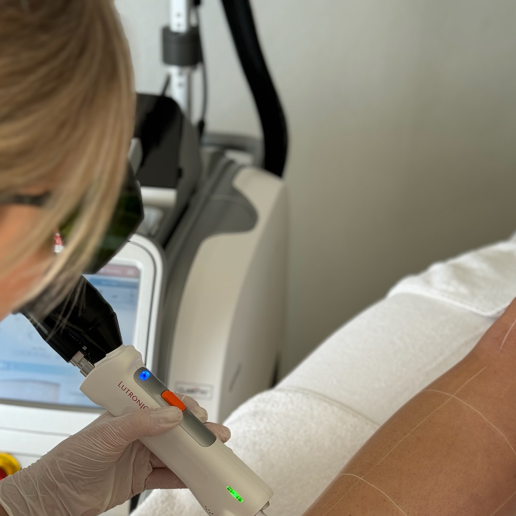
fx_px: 1130
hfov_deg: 25.7
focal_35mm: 67
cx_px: 234
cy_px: 405
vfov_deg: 25.3
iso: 50
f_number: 1.78
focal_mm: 6.86
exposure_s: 1/214
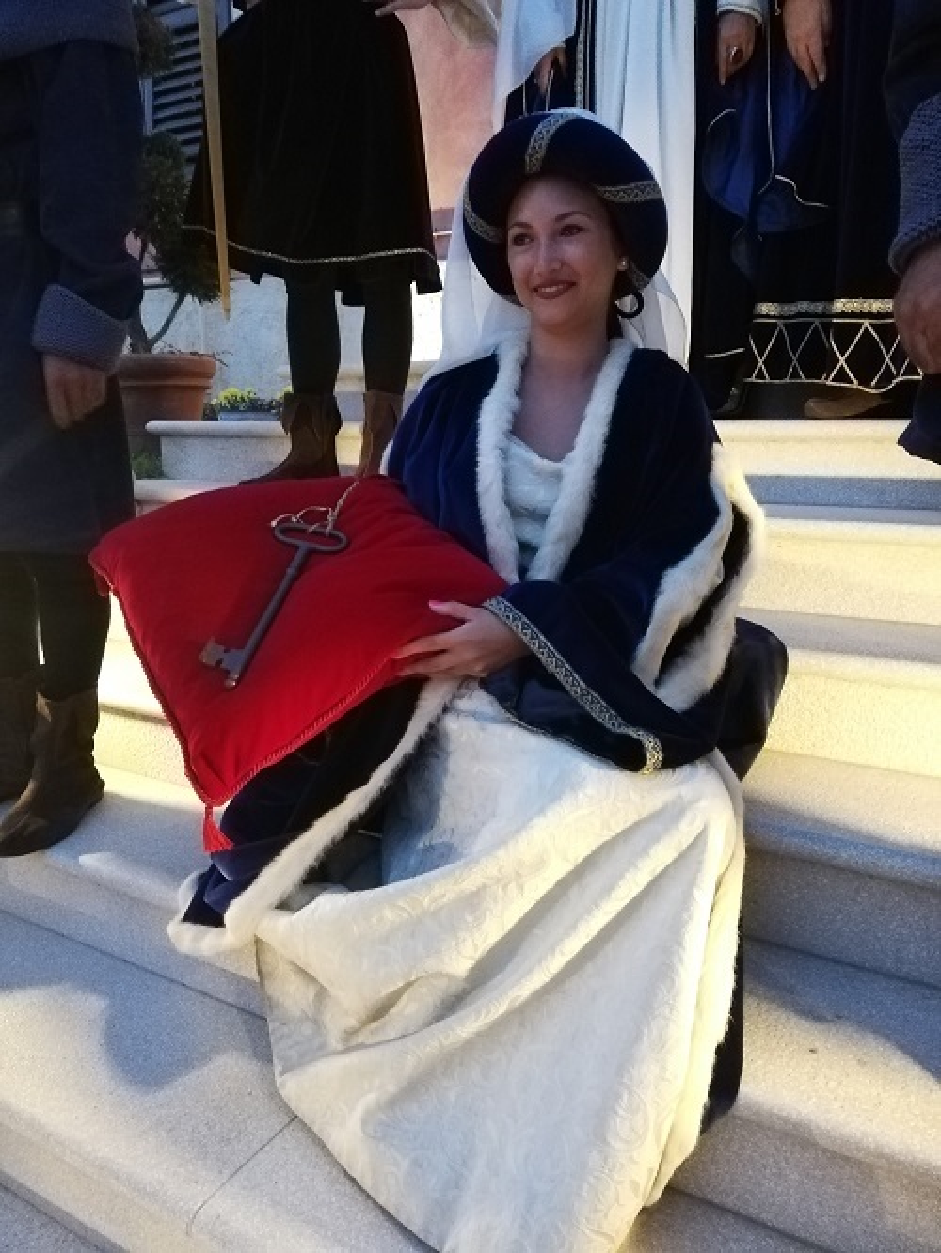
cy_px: 626
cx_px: 470
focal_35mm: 26
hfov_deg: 53.1
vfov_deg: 67.3
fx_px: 942
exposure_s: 1/16.7
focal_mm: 3.81
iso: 1000
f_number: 2.2
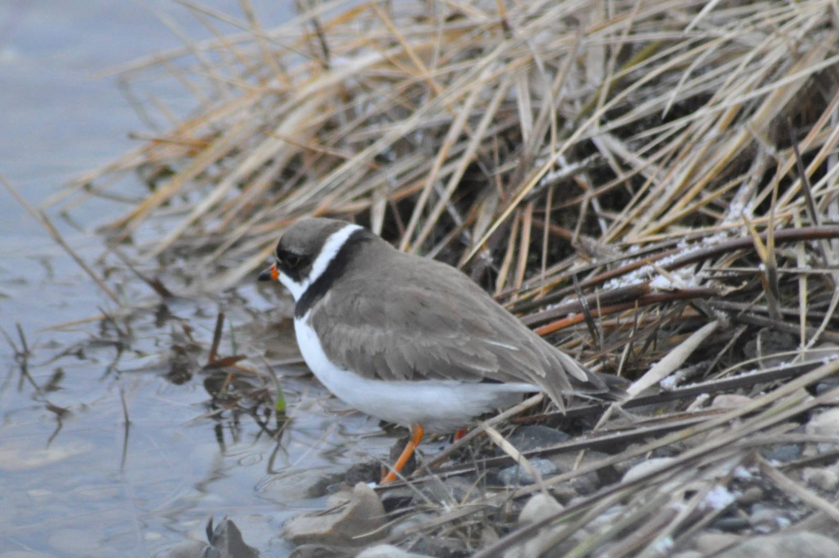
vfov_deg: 3.0
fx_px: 10476
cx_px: 420
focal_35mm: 450
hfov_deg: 4.6
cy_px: 279
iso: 1600
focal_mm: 300
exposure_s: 1/80
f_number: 5.6
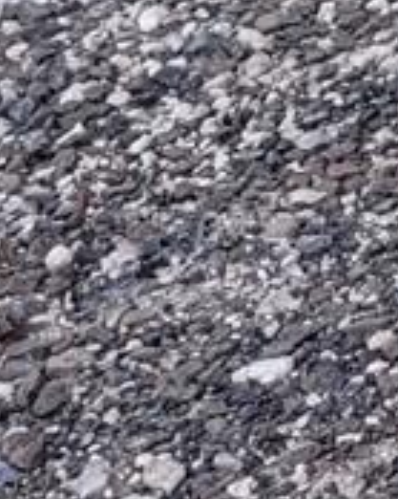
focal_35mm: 234
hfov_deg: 5.6
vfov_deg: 7.4
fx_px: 3448
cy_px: -932
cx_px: 1632
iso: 40
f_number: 1.8
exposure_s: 1/228
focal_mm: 5.4
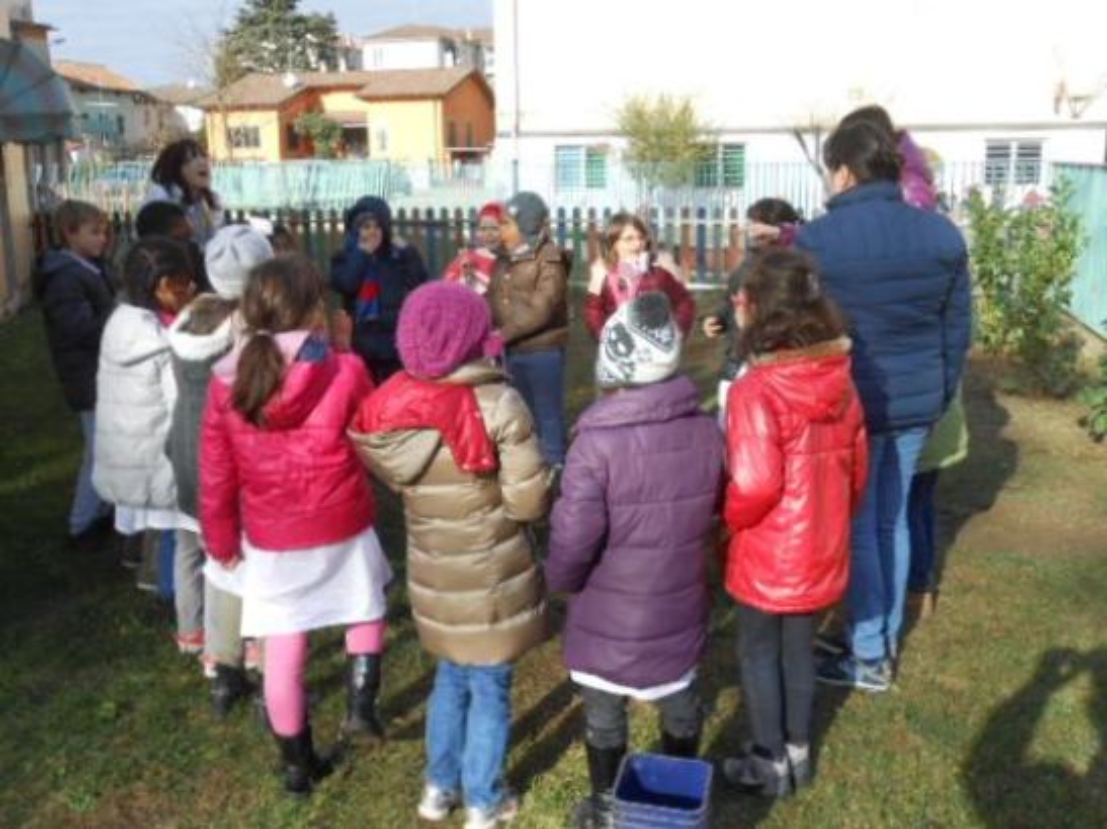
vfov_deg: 37.7
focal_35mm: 38
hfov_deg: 49.0
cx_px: 554
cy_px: 414
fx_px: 1215
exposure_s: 1/250
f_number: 4.2
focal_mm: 6.8
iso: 80
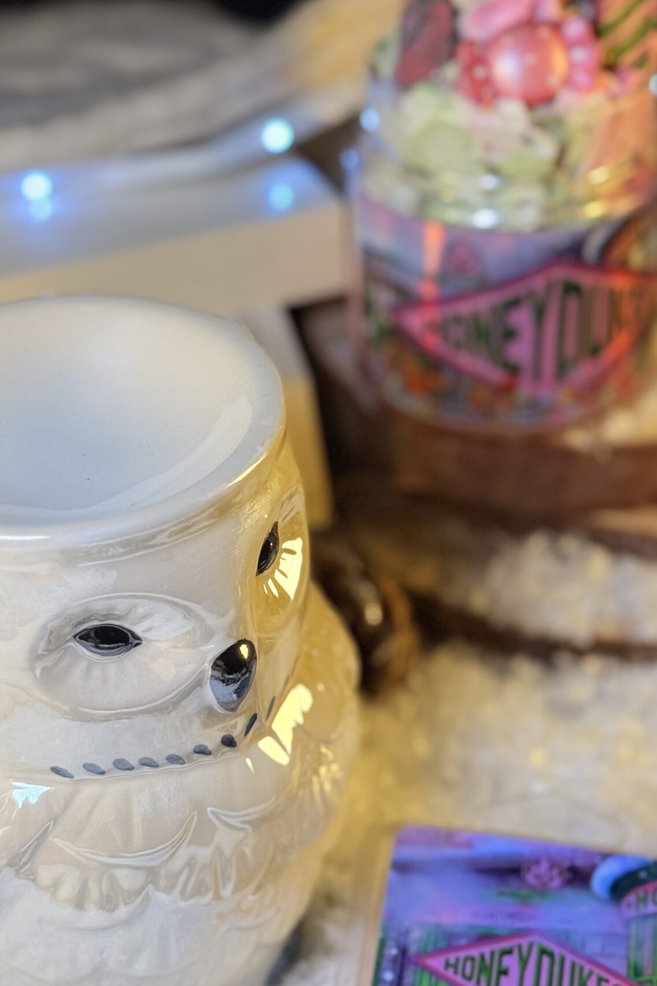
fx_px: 2053
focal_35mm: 75
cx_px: 296
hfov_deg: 18.2
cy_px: 477
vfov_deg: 27.0
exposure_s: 1/400
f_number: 1.78
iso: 64
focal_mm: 6.76
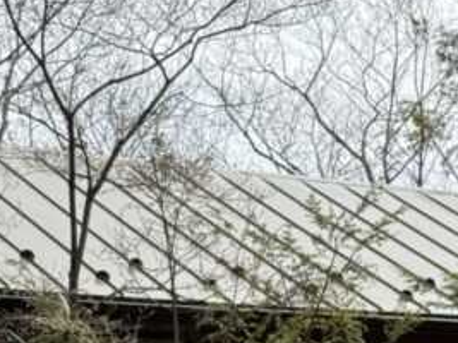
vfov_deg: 7.9
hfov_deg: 10.7
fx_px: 2433
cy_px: 499
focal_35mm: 184
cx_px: 321
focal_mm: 6.76
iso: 80
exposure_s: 1/3378
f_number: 1.78
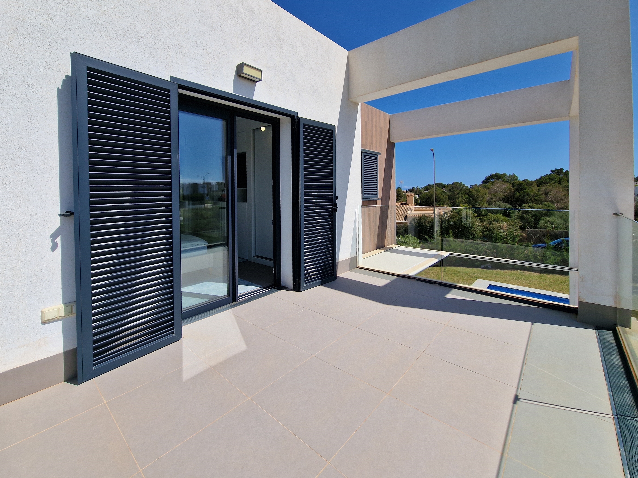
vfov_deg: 89.9
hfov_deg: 106.2
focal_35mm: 13
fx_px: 240
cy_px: 239
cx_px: 319
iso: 50
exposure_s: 1/4848
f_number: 2.2
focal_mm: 2.2
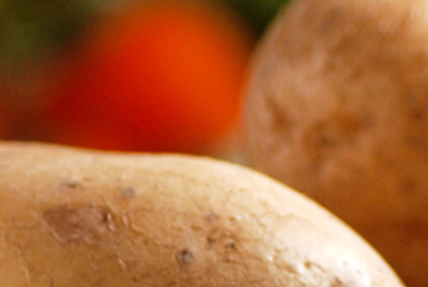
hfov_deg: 2.3
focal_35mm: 903
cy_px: 815
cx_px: -111
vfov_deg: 1.5
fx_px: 10755
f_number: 4.5
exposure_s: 1/125
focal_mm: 90
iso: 100
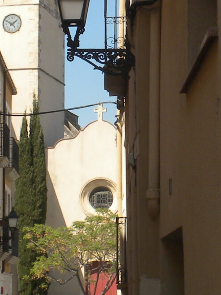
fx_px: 1227
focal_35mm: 144
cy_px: 110
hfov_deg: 10.3
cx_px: 82
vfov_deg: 13.7
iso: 64
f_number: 10
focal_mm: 6.6
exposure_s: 1/84.5
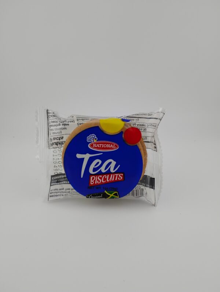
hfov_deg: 49.9
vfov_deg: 63.4
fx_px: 237
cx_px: 110
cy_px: 146
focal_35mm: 28
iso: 100
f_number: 1.8
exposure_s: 1/329
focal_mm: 4.26
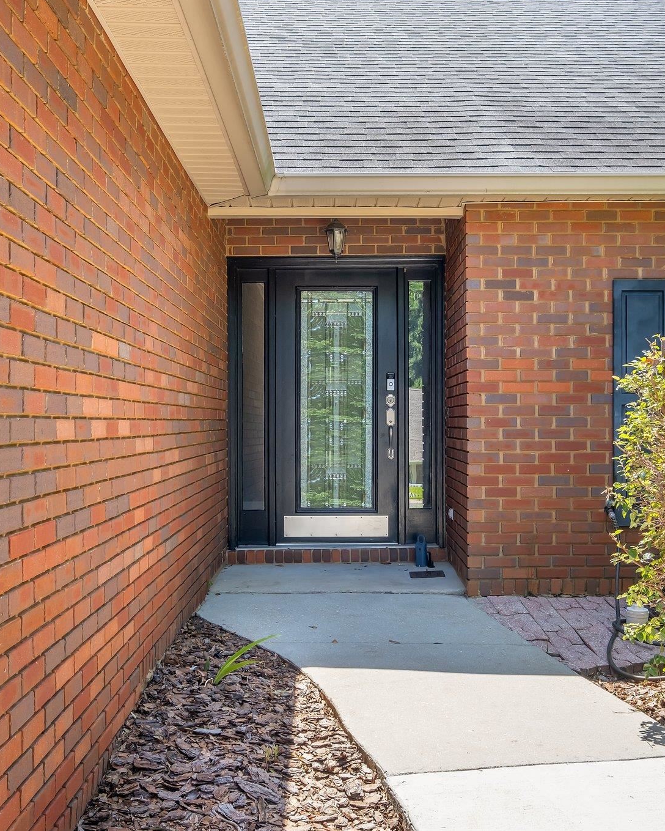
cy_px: 415
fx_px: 1008
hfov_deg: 36.5
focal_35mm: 41
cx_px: 359
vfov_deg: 44.8
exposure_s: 1/75
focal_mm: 19.1
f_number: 8
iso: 250
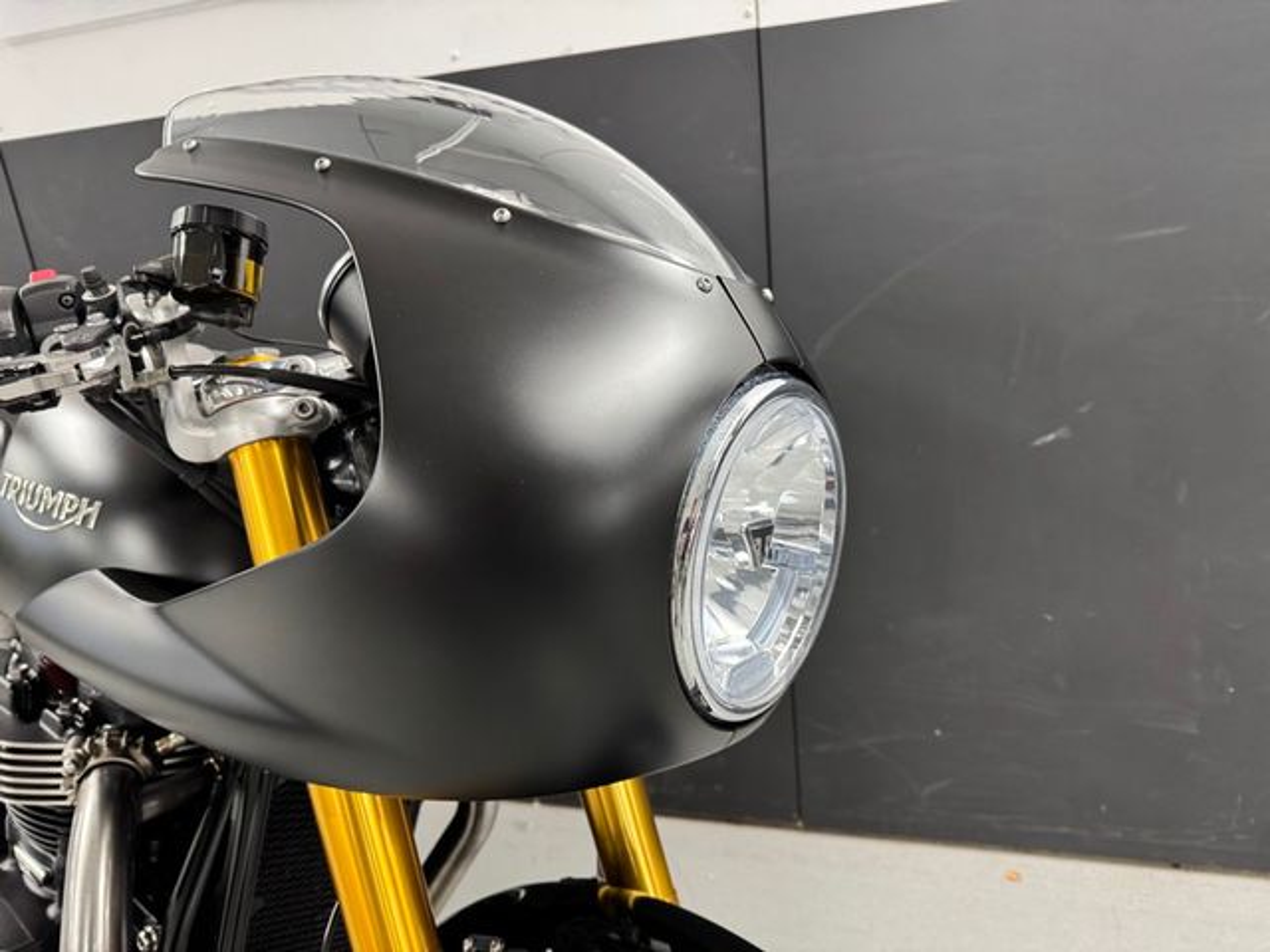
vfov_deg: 56.8
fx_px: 881
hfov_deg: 71.6
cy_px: 476
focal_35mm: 24
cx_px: 635
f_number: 1.78
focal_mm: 6.76
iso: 320
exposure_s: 1/50
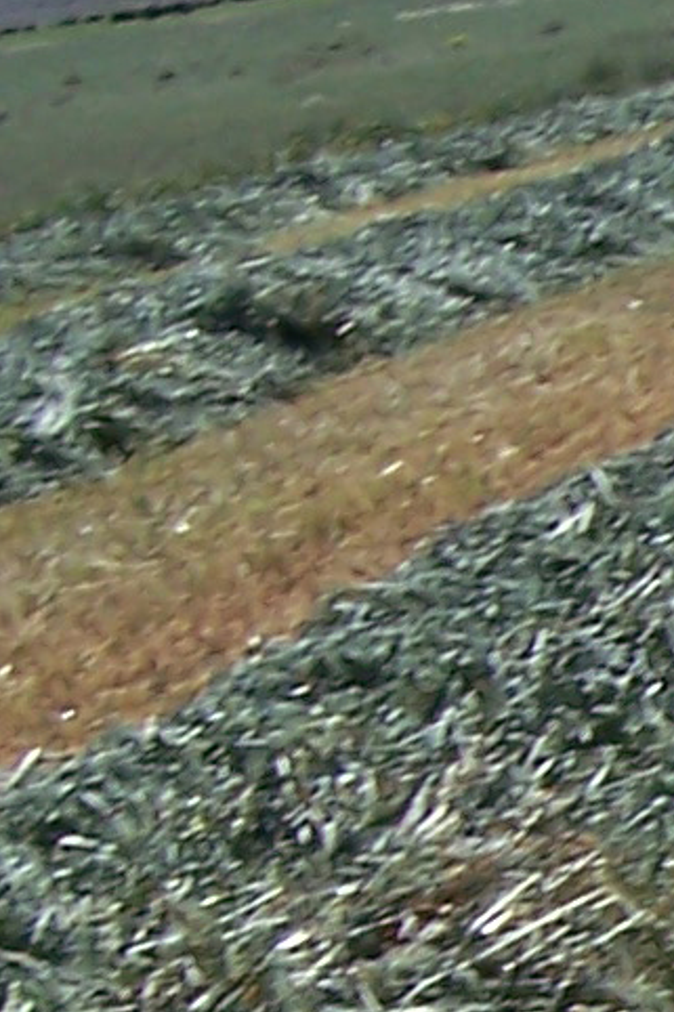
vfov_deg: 9.8
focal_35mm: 209
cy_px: 1067
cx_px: 2047
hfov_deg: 6.1
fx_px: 5873
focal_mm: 7
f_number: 5.6
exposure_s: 1/350
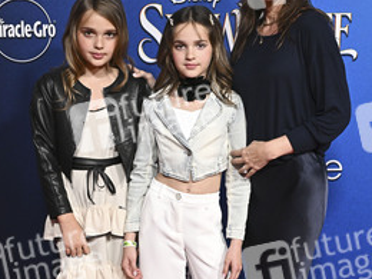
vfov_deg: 22.5
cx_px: 185
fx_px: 699
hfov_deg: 29.8
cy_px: 190
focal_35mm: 65
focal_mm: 44
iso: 3200
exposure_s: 1/250
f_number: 4.5
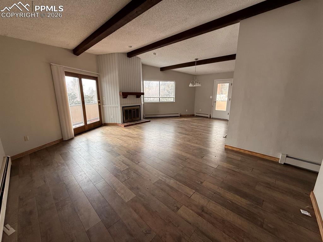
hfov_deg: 102.1
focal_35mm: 14
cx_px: 162
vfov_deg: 85.7
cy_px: 121
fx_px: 131
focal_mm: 2.22
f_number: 2.2
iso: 50
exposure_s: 1/140
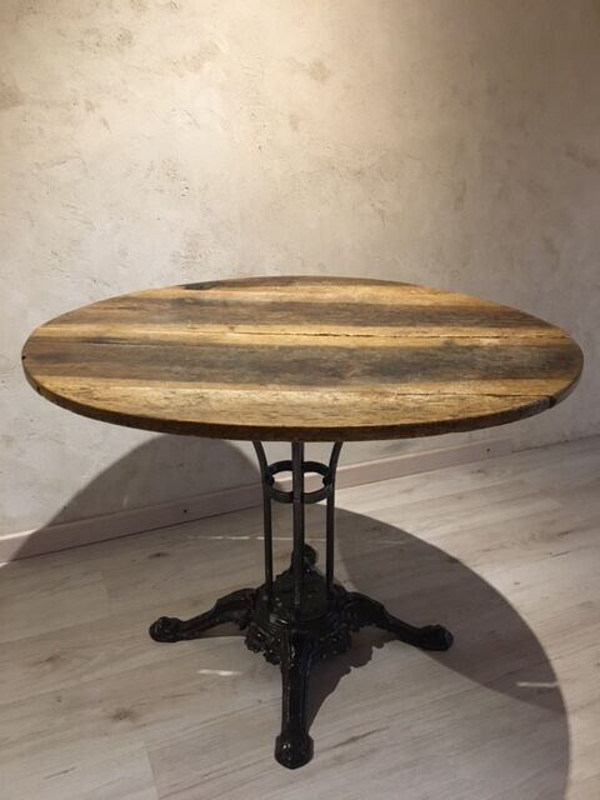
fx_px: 670
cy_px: 400
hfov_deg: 48.2
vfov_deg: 61.7
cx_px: 300
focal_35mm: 29
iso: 200
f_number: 2.2
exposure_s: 1/33
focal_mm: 4.15
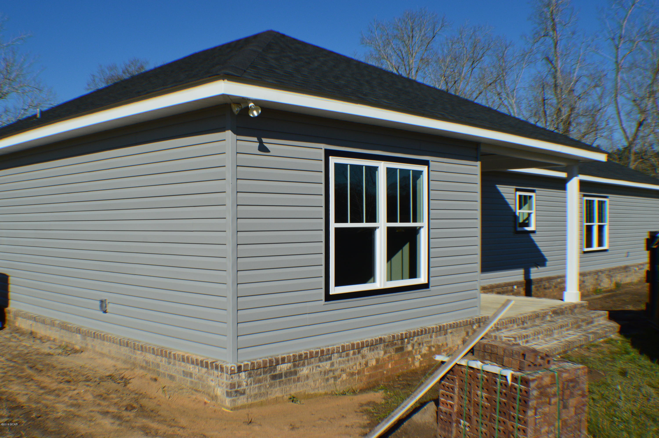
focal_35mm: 44
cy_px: 219
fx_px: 795
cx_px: 330
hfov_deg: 45.0
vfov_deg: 30.8
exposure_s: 1/500
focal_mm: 29
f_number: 11
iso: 320
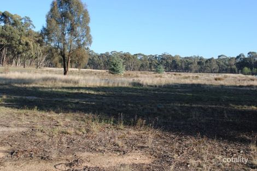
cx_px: 128
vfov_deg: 31.9
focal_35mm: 42
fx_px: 300
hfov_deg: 46.4
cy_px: 86
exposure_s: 1/200
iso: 100
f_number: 7.1
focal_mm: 28
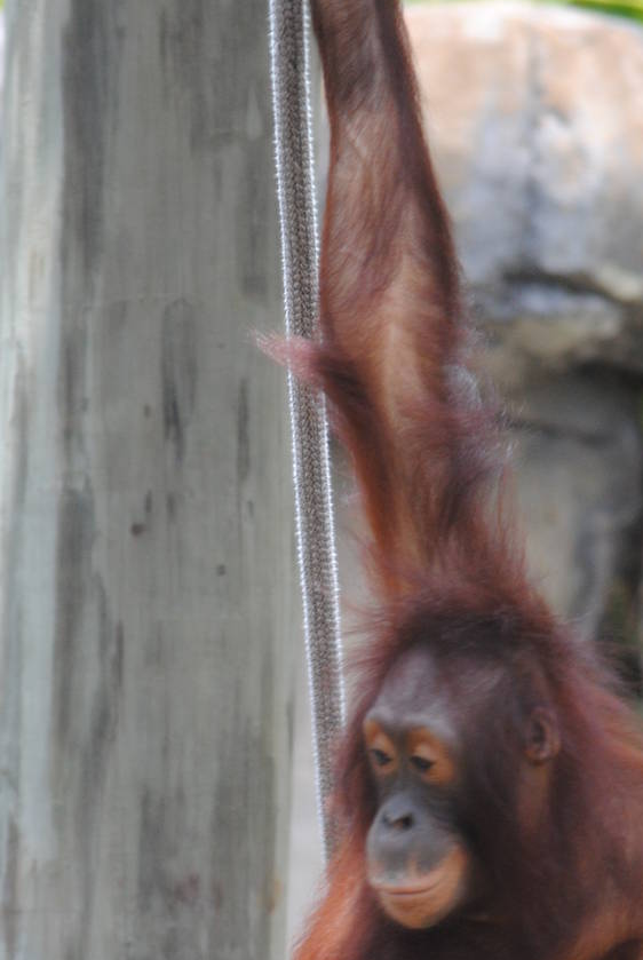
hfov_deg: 3.2
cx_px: 375
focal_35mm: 429
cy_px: 659
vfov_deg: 4.8
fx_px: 11455
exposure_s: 1/320
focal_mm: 150
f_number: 4.8
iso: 400
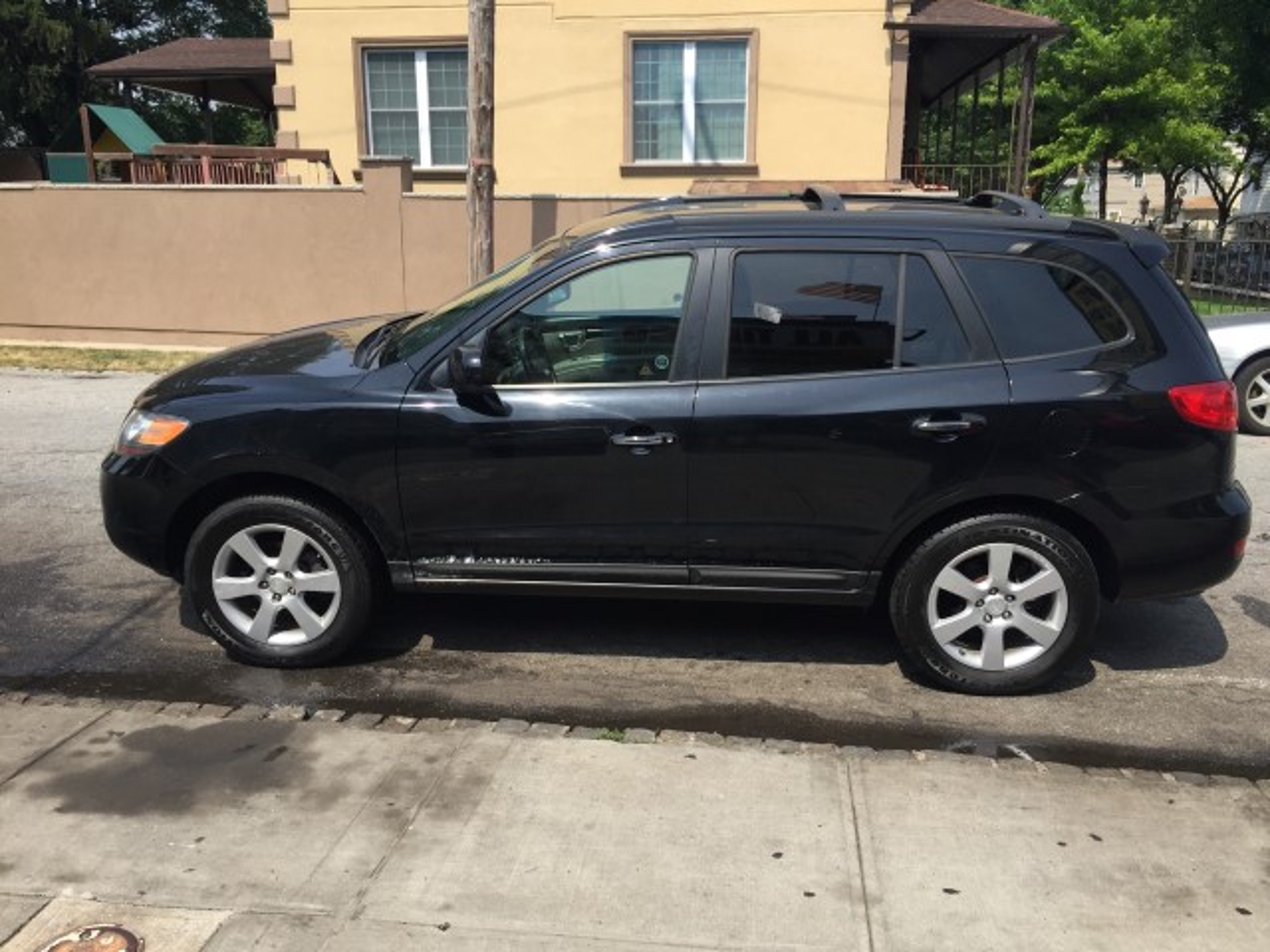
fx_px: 1064
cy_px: 476
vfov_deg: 48.2
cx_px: 635
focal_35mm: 29
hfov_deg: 61.7
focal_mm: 4.15
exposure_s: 1/1276
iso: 32
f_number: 2.2
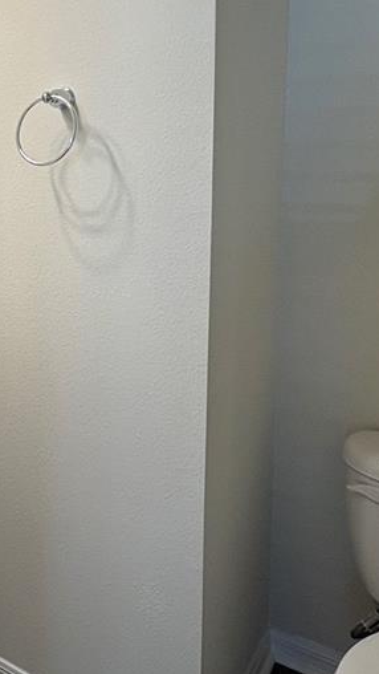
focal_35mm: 36
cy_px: 234
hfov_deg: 31.4
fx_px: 643
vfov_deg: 54.3
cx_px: 40
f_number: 2.2
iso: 80
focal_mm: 2.22
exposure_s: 1/120
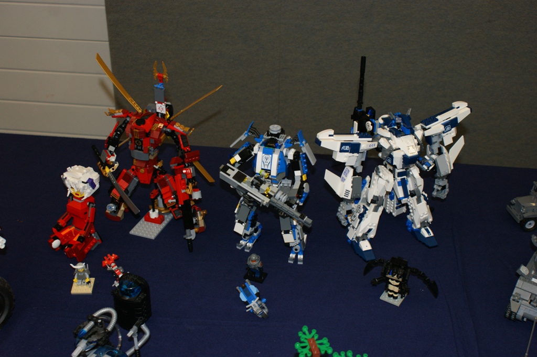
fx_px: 671
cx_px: 268
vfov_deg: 29.8
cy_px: 178
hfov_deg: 43.6
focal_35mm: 45
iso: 400
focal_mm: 30
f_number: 5.6
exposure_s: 1/60
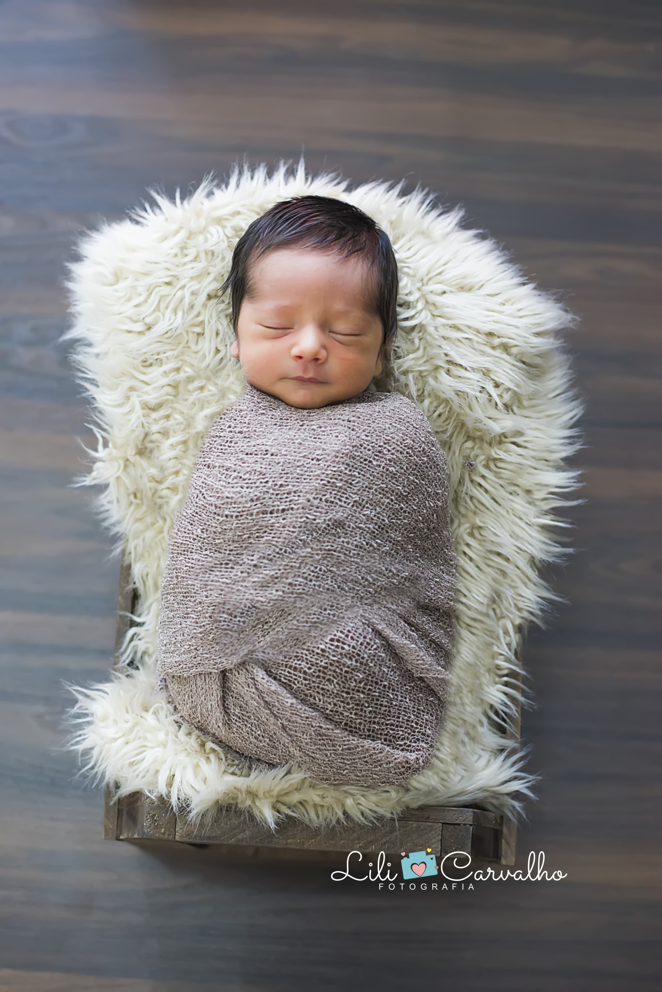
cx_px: 331
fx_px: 1378
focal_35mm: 50
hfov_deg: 27.0
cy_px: 496
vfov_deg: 39.6
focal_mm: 50
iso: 2000
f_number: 3.5
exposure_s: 1/125
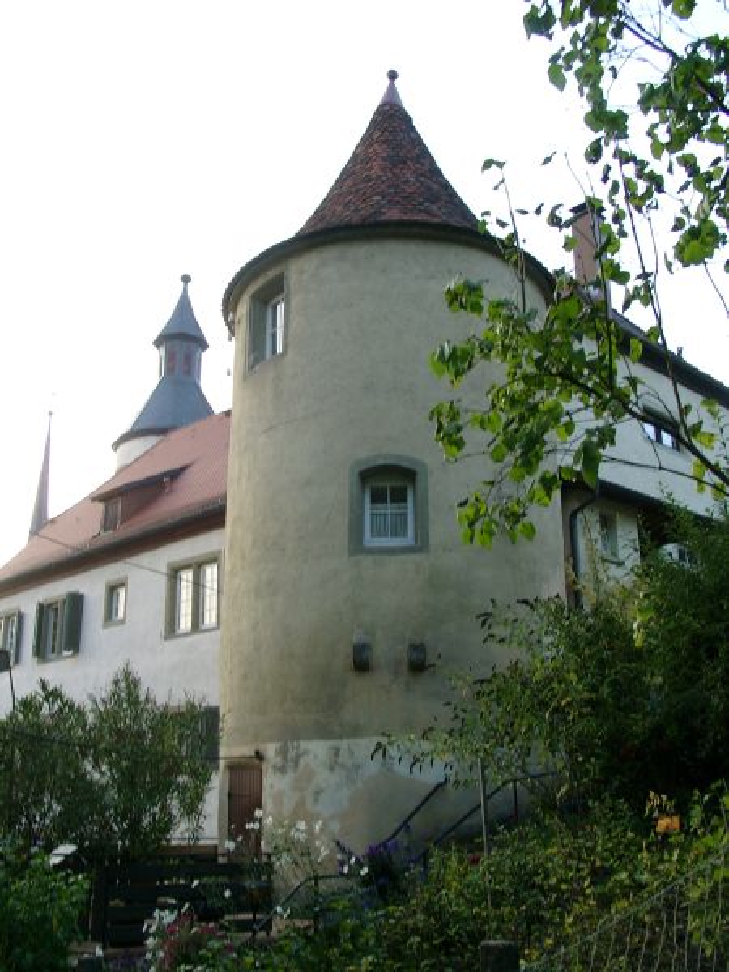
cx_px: 364
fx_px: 955
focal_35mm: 34
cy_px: 486
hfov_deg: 41.8
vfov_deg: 54.0
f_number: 4
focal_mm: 7.13
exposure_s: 1/70.1
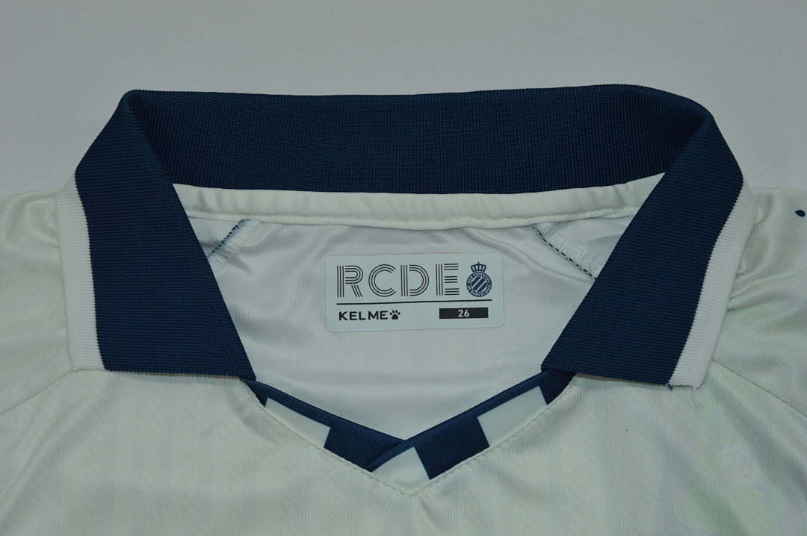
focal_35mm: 63
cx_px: 404
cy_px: 268
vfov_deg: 21.5
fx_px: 1411
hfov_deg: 31.9
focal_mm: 42
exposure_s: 1/200
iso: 400
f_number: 13
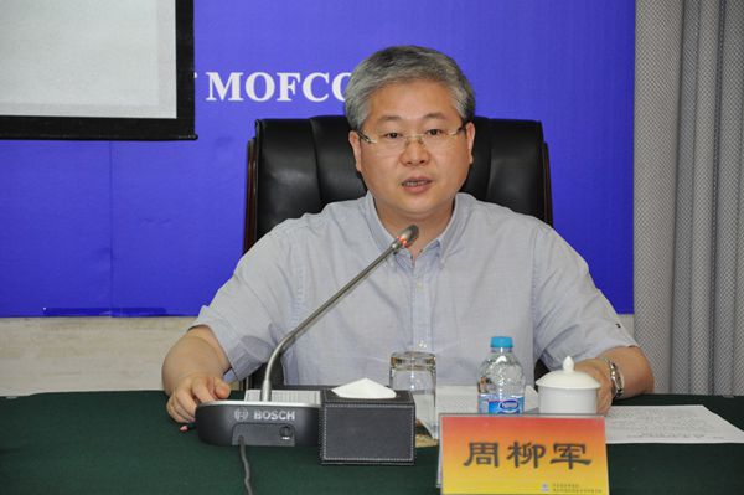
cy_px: 248
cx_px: 372
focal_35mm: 147
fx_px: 3035
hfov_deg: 14.0
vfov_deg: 9.3
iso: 1600
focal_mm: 98
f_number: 5.6
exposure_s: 1/60
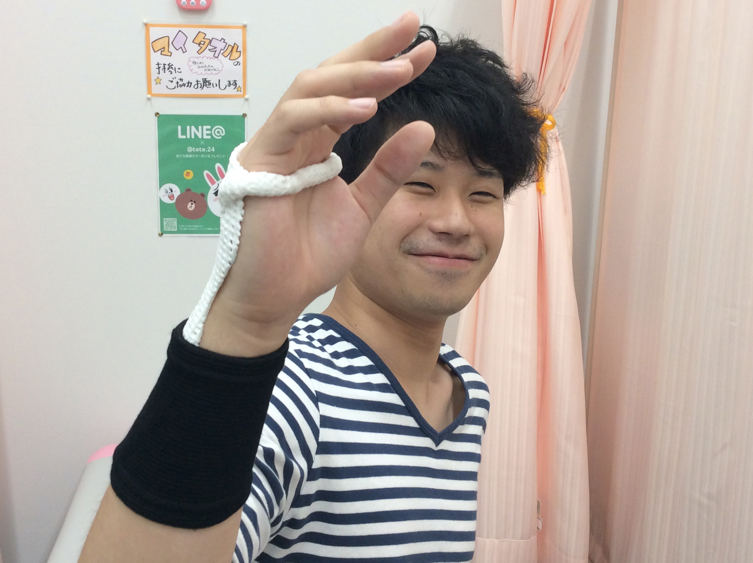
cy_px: 282
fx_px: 695
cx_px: 376
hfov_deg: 56.9
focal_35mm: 32
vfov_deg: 44.1
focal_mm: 3.3
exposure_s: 1/25
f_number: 2.4
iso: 50
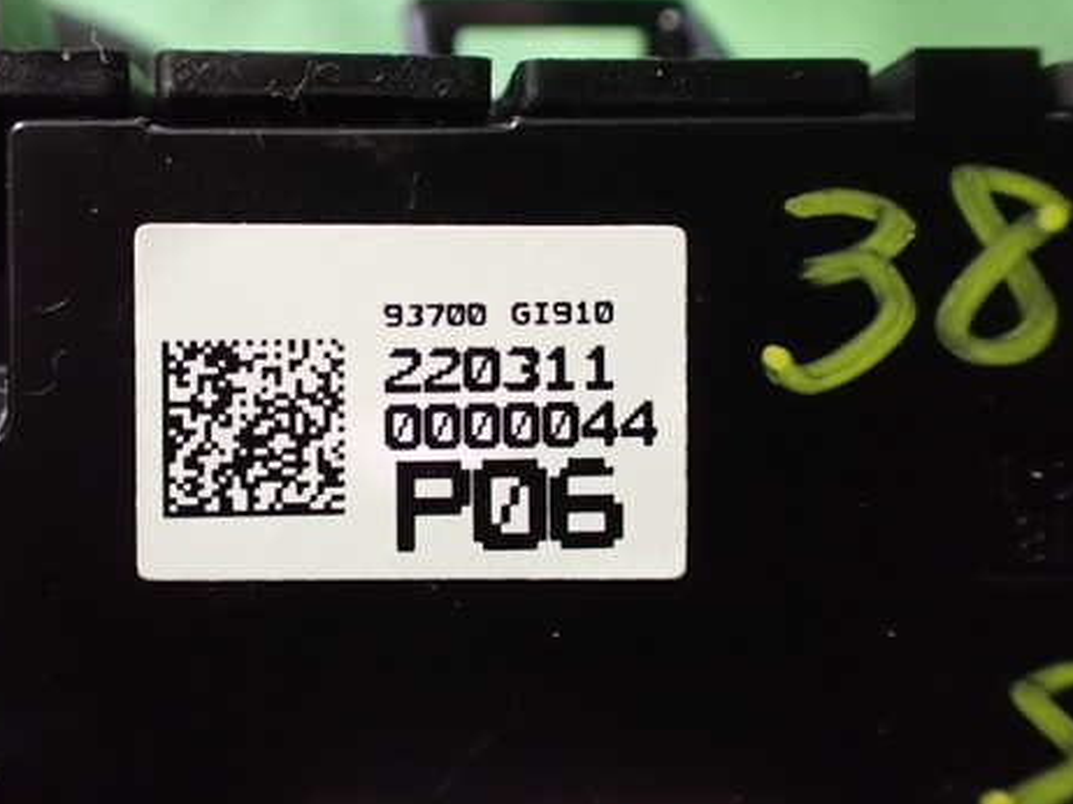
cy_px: 360
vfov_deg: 36.8
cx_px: 404
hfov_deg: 47.5
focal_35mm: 39
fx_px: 1208
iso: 1600
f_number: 2.3
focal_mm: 5.4
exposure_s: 1/30
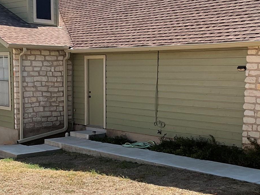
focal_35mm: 65
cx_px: 126
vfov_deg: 22.5
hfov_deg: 29.8
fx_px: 488
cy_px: 126
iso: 16
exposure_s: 1/997
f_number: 1.8
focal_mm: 3
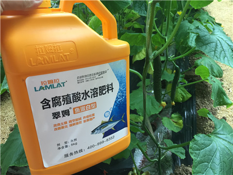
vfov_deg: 48.2
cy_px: 88
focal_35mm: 29
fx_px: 195
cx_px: 116
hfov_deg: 61.7
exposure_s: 1/33
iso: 80
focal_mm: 4.15
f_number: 2.2
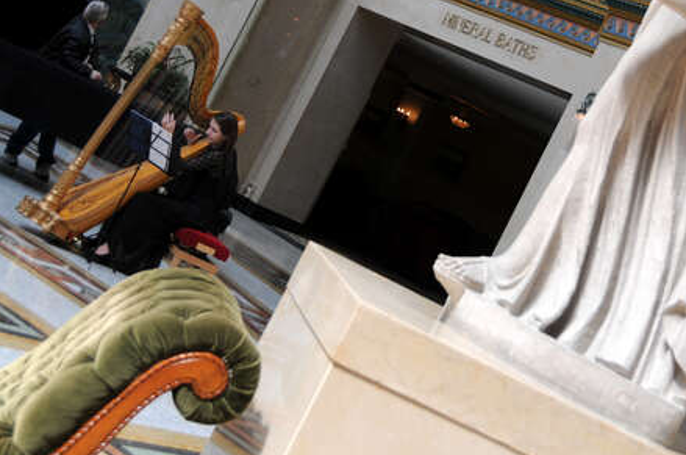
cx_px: 450
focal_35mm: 84
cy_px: 69
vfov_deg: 16.0
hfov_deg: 24.1
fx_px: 1598
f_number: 4.2
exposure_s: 1/250
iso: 200
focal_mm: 32
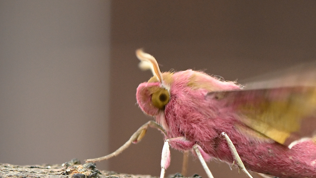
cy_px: 111
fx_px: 1709
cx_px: 208
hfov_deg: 10.6
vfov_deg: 5.9
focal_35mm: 204
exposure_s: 1/125
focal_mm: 105
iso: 2000
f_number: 8
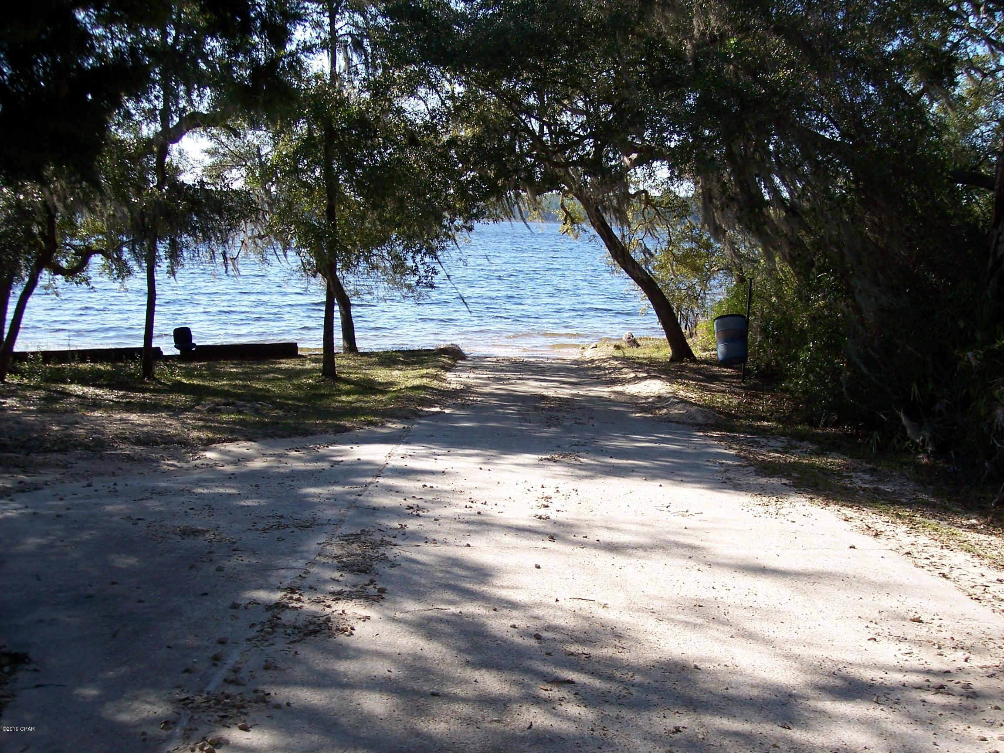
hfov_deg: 47.9
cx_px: 502
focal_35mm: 39
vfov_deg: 36.8
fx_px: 1131
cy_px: 376
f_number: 3.4
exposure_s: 1/500
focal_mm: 8
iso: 100
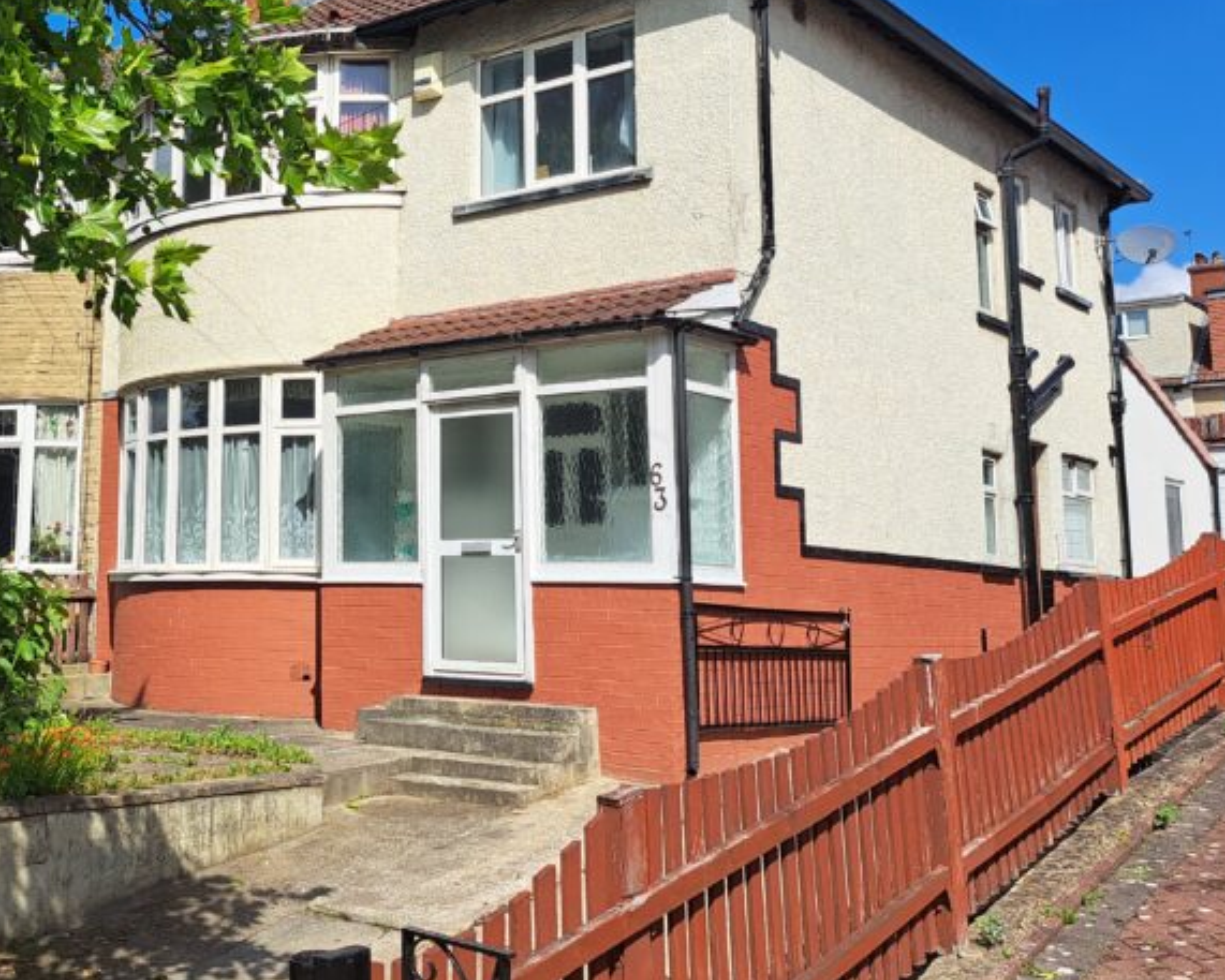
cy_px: 418
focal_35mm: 42
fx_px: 1523
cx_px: 221
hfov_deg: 41.7
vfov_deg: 35.6
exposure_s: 1/2494
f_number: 1.8
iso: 50
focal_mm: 5.23
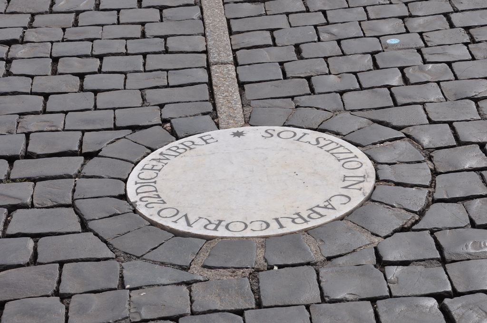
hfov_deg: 20.6
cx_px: 244
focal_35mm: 99
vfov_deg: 13.8
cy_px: 162
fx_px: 1338
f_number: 10
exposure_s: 1/320
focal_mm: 66
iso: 200
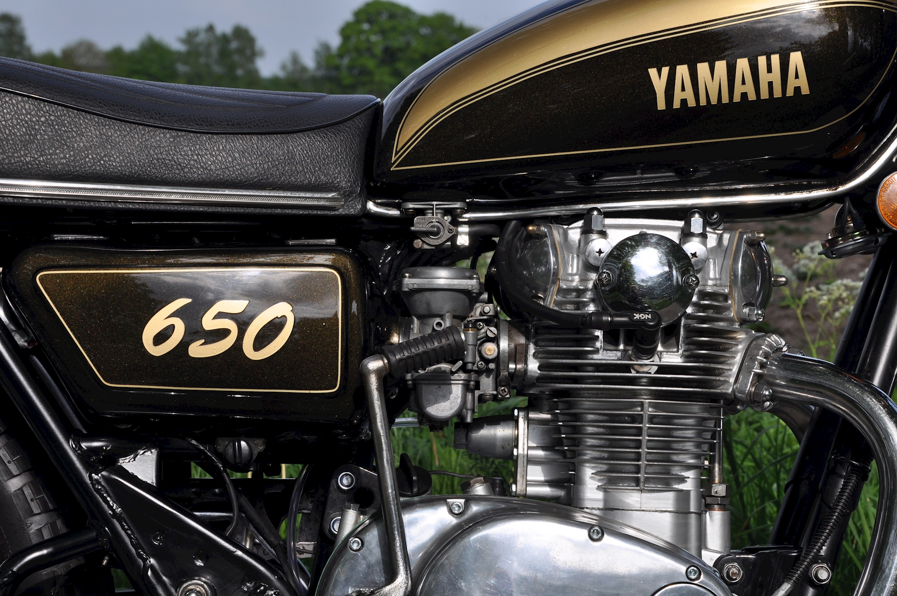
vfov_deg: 15.7
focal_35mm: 87
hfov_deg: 23.4
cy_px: 298
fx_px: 2165
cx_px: 448
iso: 200
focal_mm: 58
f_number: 10
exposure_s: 1/400
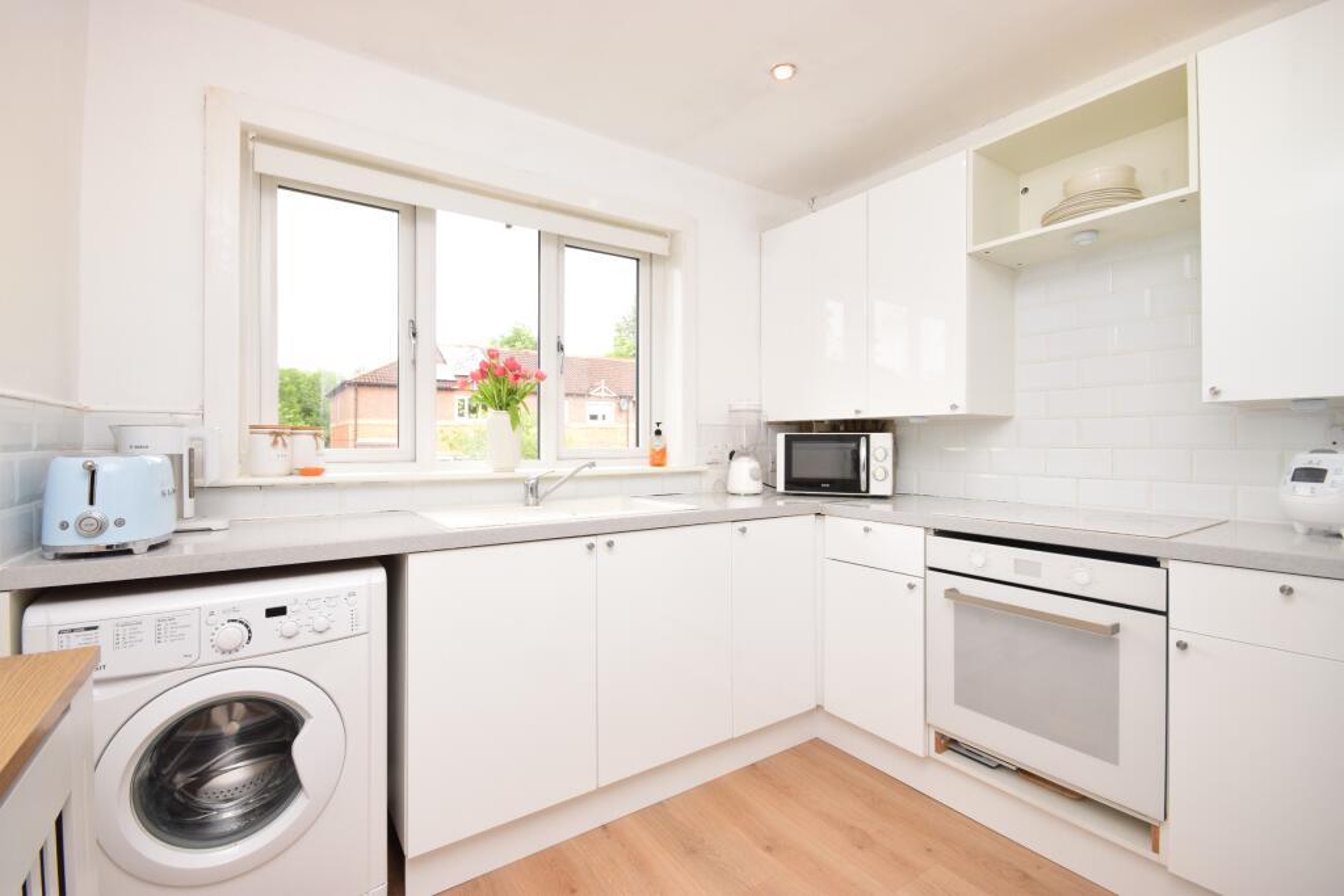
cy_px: 448
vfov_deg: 77.3
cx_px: 672
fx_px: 560
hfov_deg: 100.4
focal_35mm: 15
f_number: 10
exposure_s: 1/100
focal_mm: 10
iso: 800
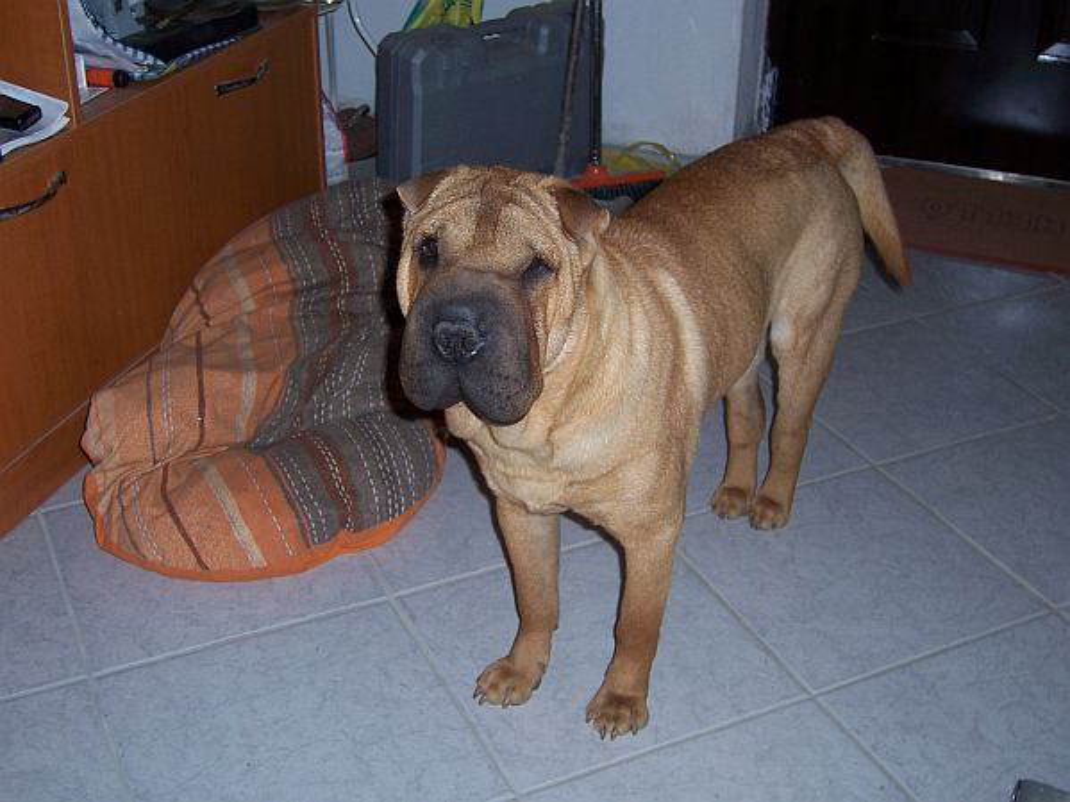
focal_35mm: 45
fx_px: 1391
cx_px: 535
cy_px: 401
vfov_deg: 32.2
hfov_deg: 42.1
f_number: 3.2
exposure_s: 1/60
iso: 80
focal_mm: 7.7
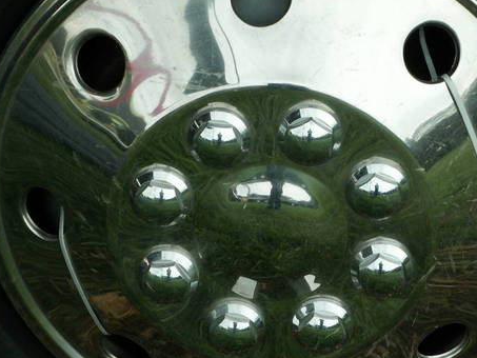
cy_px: 259
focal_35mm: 229
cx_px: 280
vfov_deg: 6.5
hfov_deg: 8.6
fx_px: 3156
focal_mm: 20.85
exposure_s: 1/100
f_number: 6.3
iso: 50
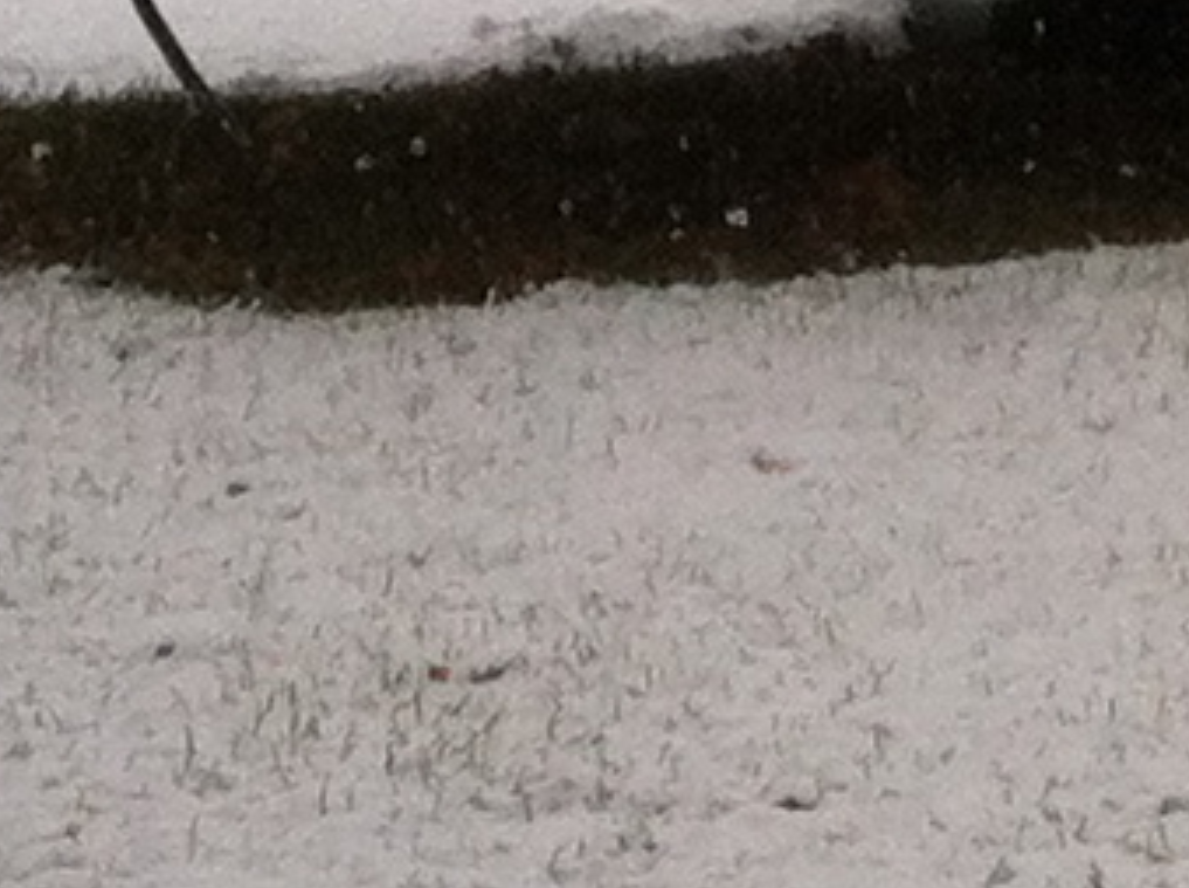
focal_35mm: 268
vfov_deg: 5.4
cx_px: 2866
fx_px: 9189
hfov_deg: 7.0
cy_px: -1239
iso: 80
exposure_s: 1/323
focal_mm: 3.85
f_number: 2.8
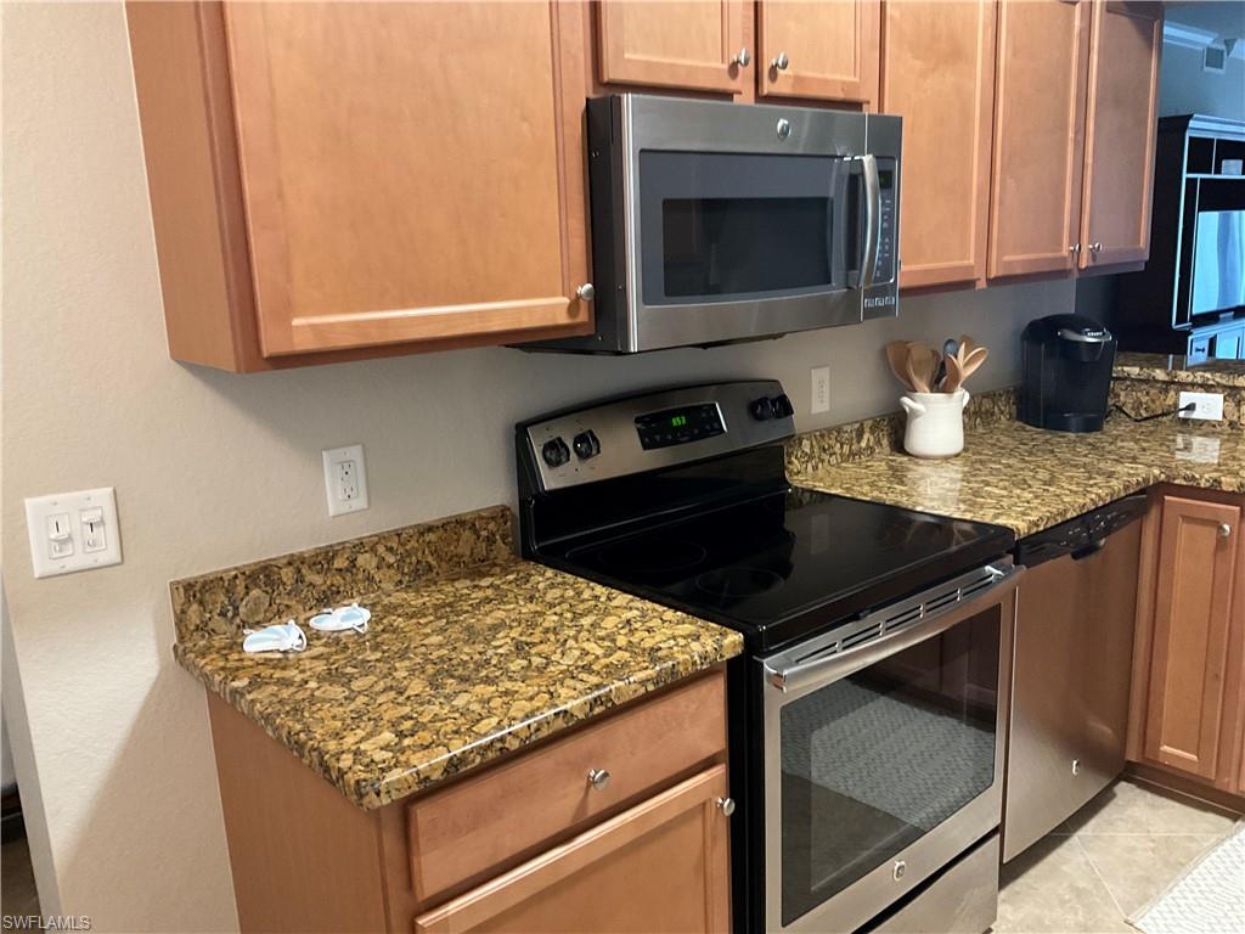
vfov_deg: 48.2
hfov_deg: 61.7
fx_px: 1043
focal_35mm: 29
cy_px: 467
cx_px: 622
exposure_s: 1/40
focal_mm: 3
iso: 320
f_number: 1.8
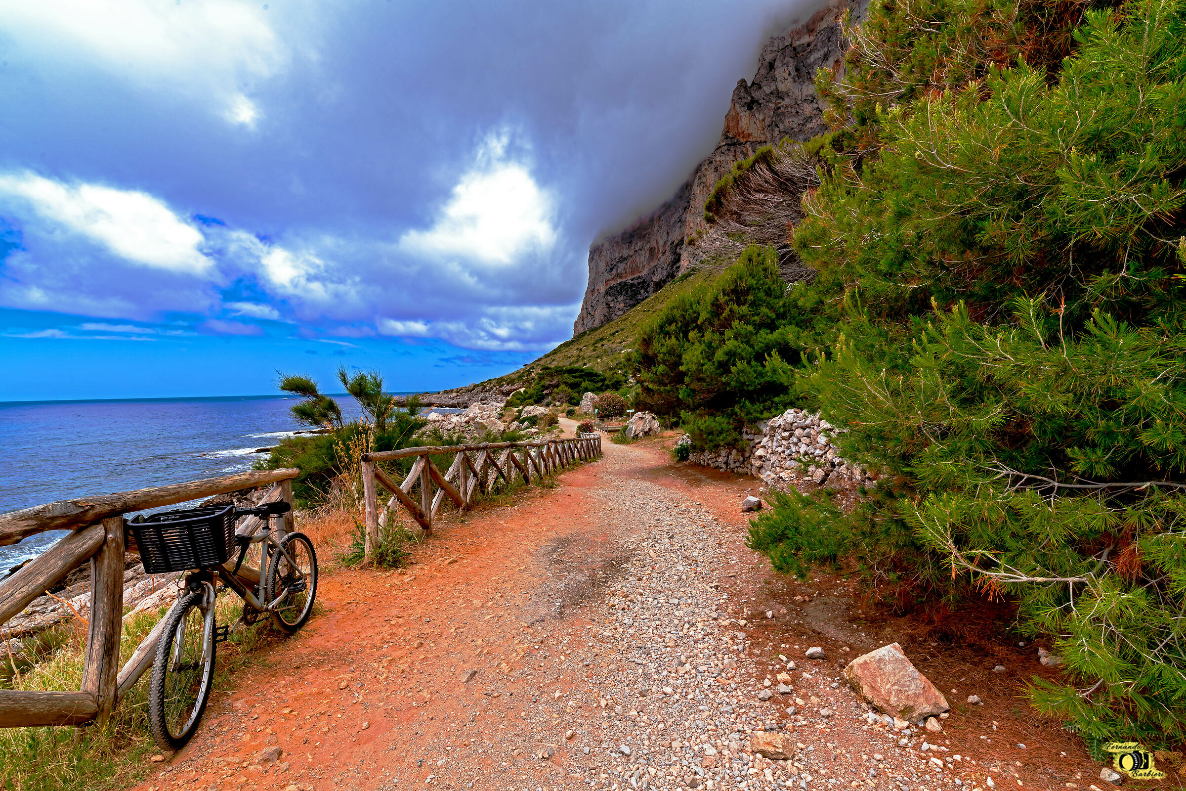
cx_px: 593
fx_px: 494
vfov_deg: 77.3
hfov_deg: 100.4
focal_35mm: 15
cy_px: 396
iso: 100
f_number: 14
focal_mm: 15
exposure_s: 1/125
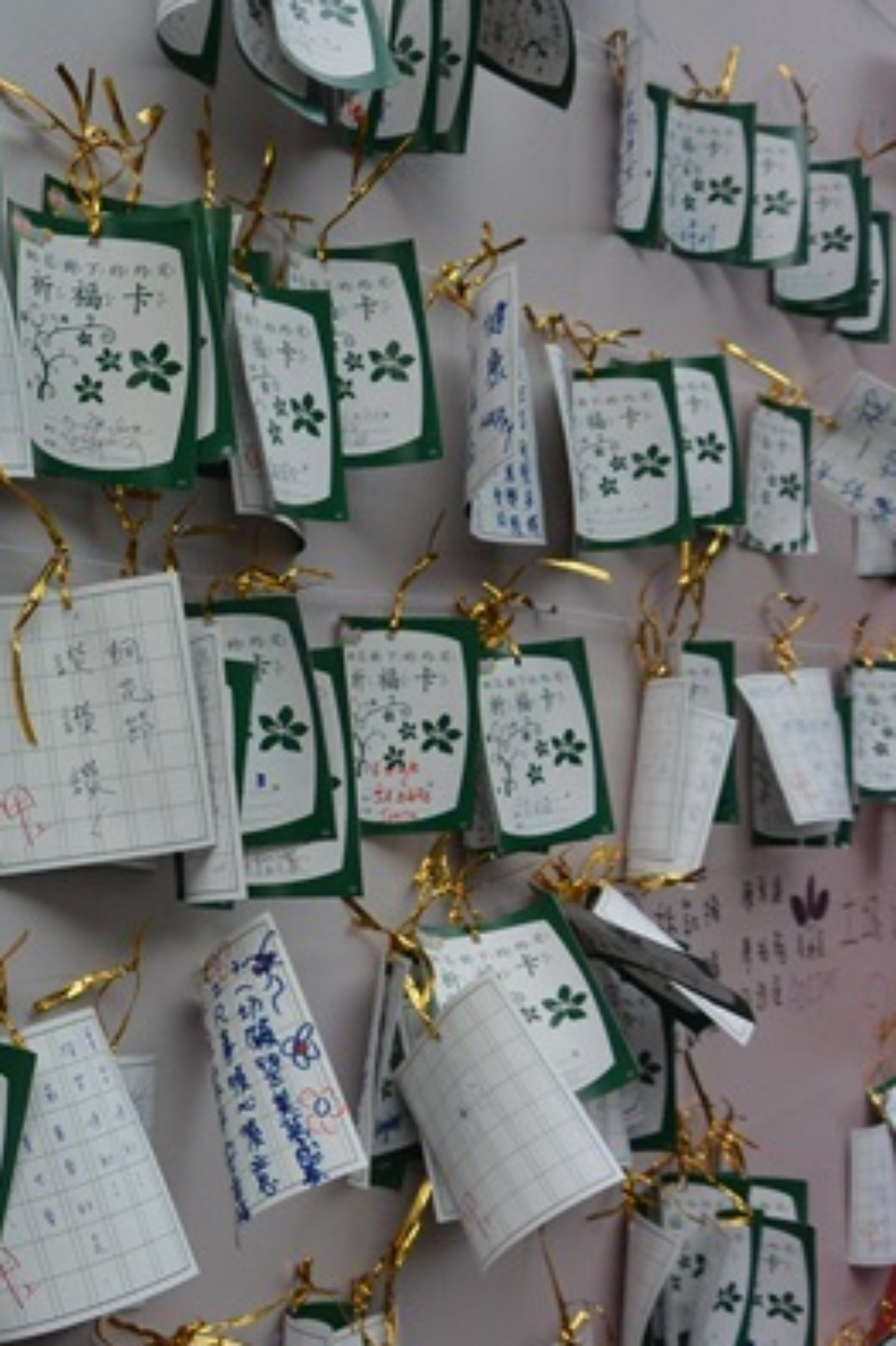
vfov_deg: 47.4
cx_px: -82
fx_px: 1532
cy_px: 671
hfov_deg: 29.5
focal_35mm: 41
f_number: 3.5
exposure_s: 1/125
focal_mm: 10
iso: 250
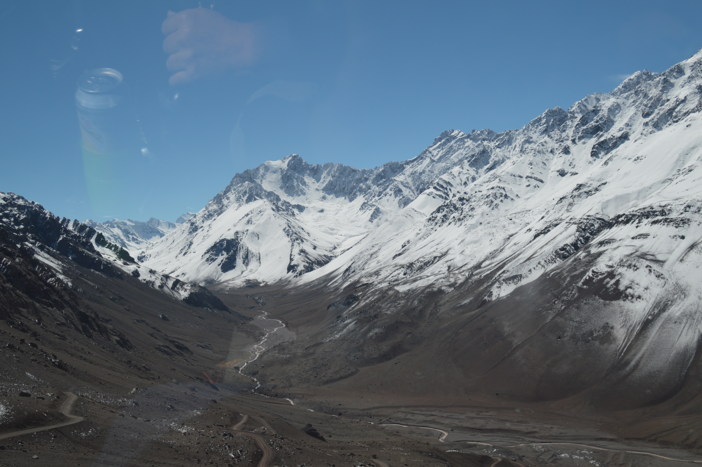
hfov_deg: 48.5
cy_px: 238
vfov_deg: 33.3
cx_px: 347
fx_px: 779
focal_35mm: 40
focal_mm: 26
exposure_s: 1/160
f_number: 6.3
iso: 100
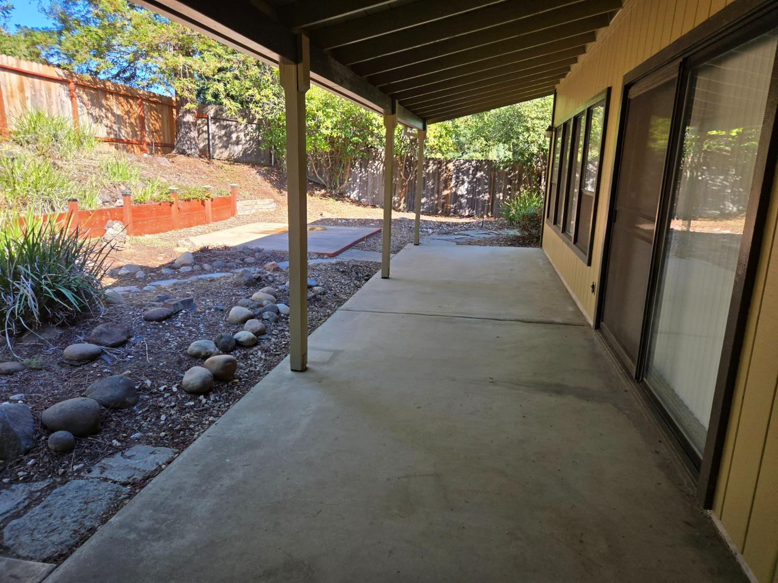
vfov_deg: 58.9
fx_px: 517
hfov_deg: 73.9
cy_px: 292
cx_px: 389
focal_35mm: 23
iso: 80
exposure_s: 1/748
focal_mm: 5.4
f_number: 1.8
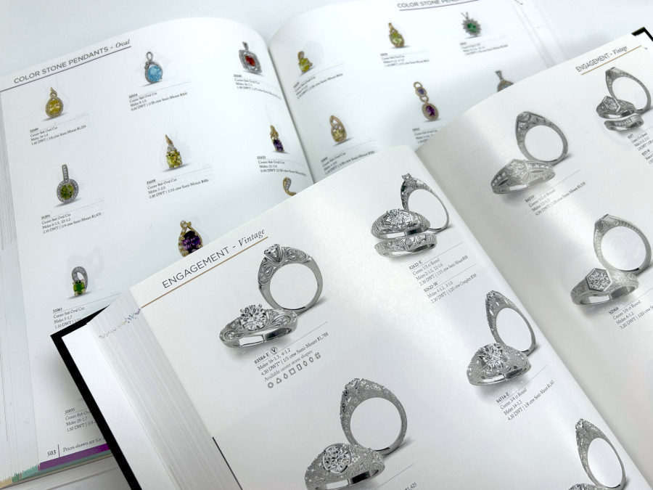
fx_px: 490
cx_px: 326
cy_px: 245
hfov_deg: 67.3
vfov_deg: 53.1
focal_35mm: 26
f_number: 1.5
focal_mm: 5.7
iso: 32
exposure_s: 1/138
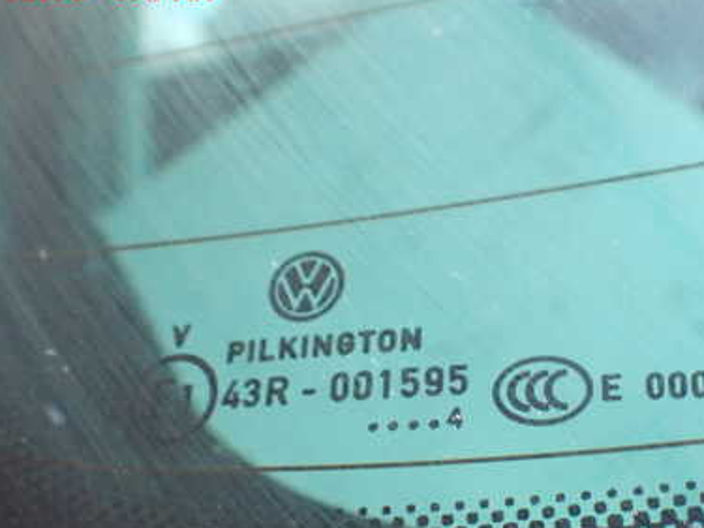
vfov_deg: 29.8
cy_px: 387
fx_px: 976
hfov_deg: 39.4
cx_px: 436
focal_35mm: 48
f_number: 2.3
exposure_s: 1/30
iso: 800
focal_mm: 5.4
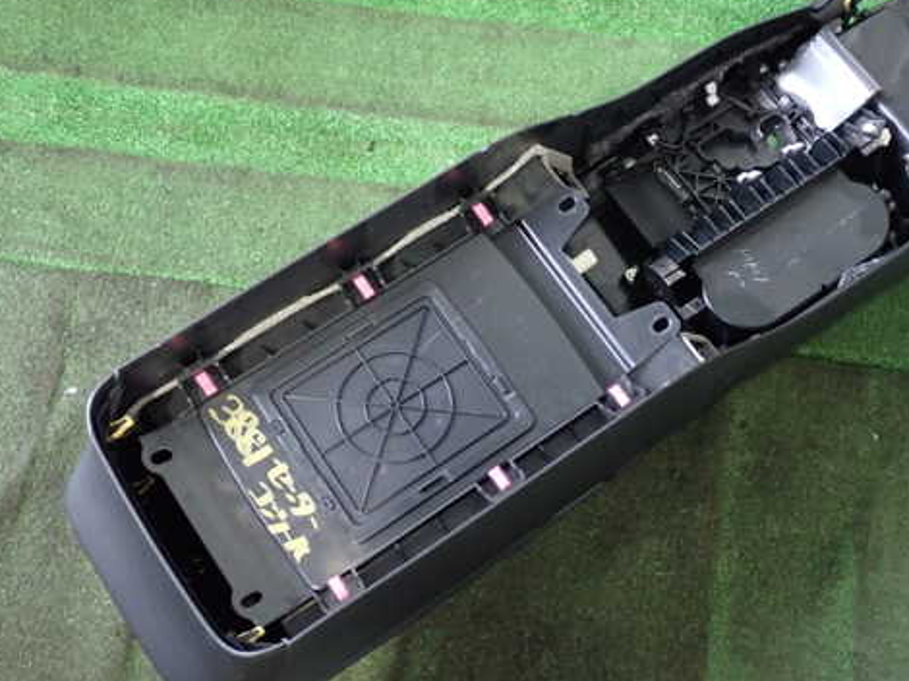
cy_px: 329
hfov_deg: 41.0
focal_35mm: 46
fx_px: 1207
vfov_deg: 31.5
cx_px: 567
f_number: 2.5
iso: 800
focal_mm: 6.37
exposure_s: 1/15
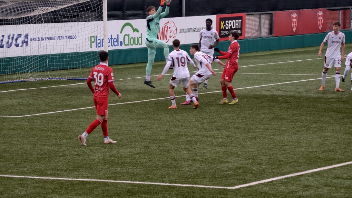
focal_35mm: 219
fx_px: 2044
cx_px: 176
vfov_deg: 5.5
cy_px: 79
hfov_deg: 9.8
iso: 108
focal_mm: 52.83
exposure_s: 1/100
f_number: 2.67
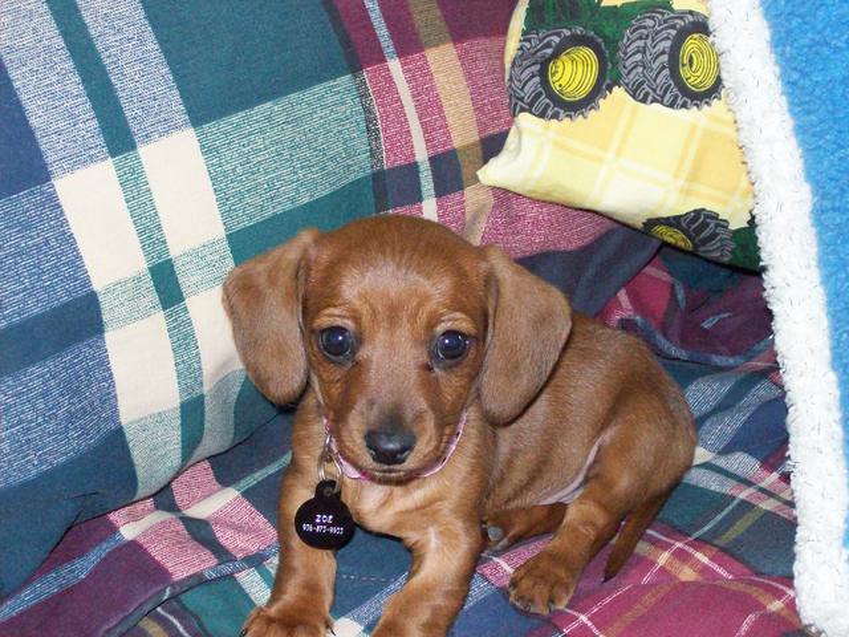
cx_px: 424
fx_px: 1717
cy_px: 318
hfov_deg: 27.8
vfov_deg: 21.0
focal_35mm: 70
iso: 400
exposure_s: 1/194
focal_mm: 11.6
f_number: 3.8
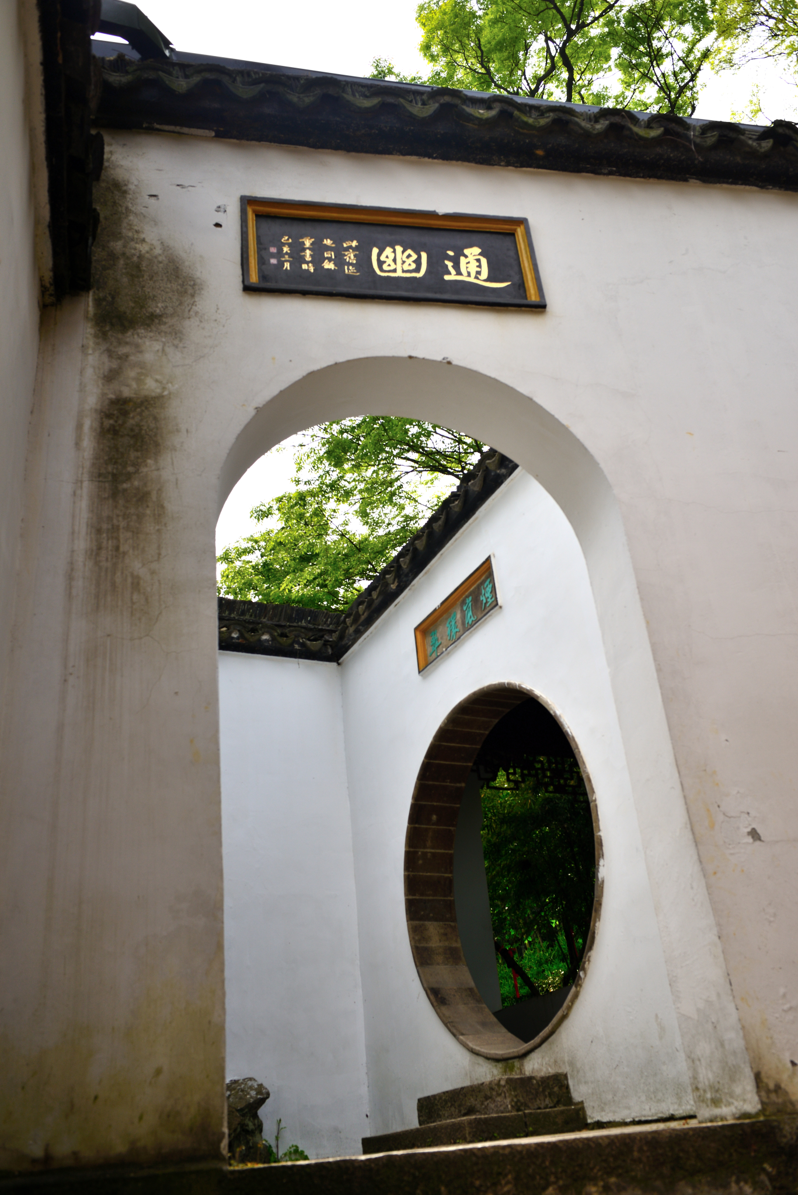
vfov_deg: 58.7
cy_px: 598
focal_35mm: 32
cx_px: 399
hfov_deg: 41.1
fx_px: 1063
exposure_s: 1/250
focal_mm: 32
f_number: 7.1
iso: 100
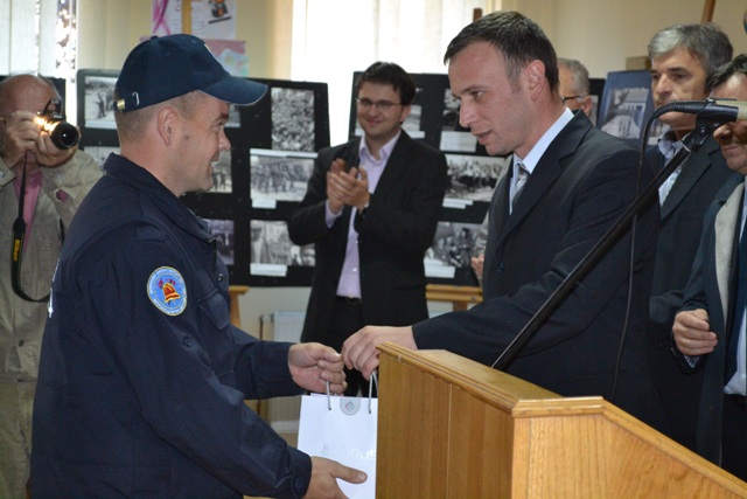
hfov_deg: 26.0
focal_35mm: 78
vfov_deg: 17.5
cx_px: 374
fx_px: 1619
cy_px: 250
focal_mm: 52
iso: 3200
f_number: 5.6
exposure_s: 1/60
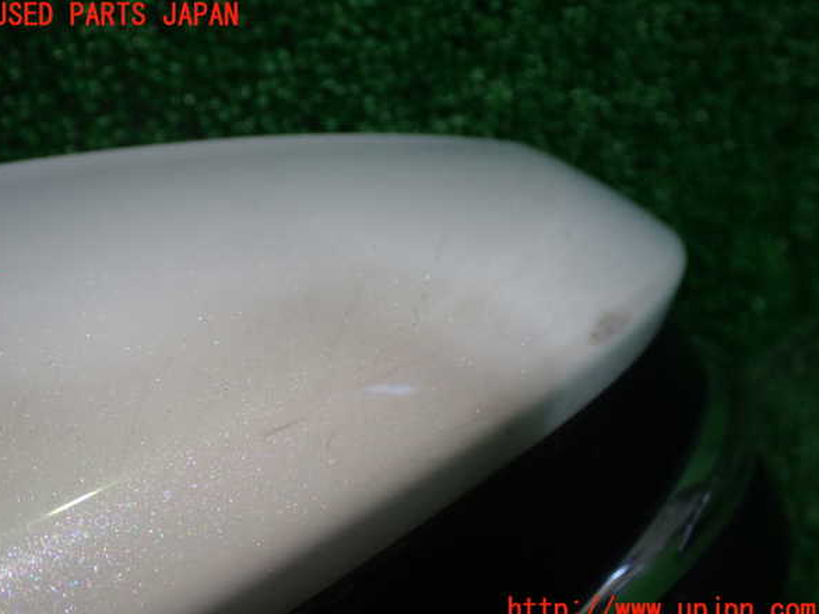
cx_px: 404
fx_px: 993
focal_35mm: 42
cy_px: 313
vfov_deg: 34.3
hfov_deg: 44.8
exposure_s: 1/80
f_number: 2.8
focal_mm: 7.31
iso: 125
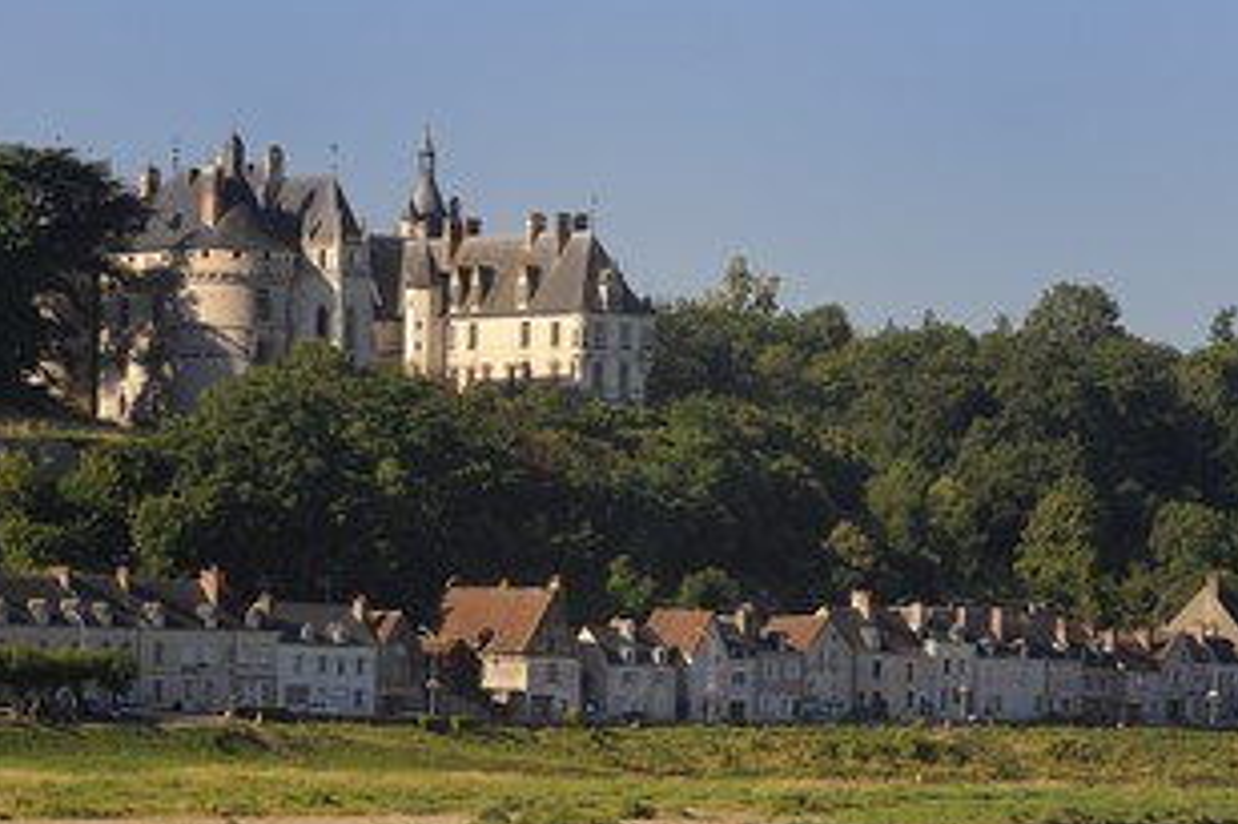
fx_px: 7974
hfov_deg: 8.9
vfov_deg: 5.9
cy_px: 543
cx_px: 559
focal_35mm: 232
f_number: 9
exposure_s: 1/320
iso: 200
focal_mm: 170
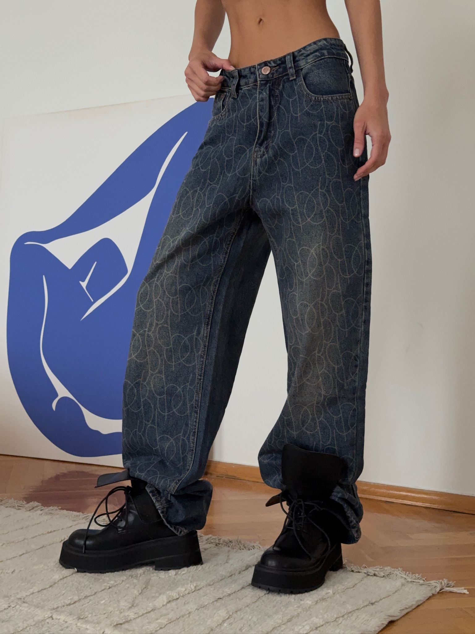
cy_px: 317
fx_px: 878
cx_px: 238
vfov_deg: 39.7
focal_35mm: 48
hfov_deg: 30.3
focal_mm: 6.76
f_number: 1.78
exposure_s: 1/41
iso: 250
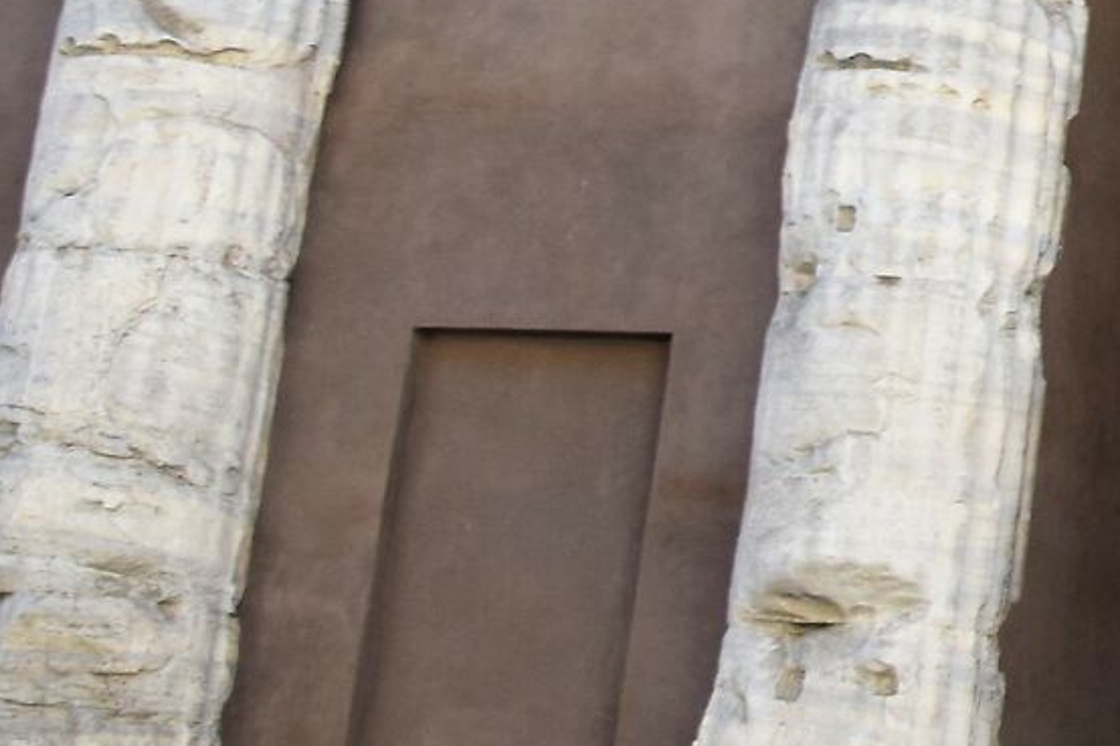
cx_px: 2260
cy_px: -220
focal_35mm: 117
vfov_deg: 11.4
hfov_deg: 14.4
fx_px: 3639
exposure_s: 1/160
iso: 400
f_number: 6.3
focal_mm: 18
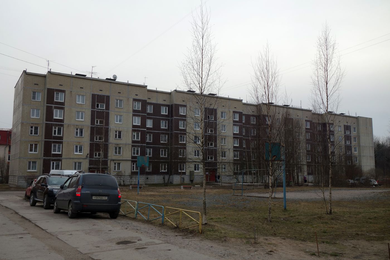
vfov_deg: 41.1
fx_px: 347
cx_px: 195
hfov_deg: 58.7
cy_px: 130
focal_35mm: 32
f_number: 5.6
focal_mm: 11.75
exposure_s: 1/200
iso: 125
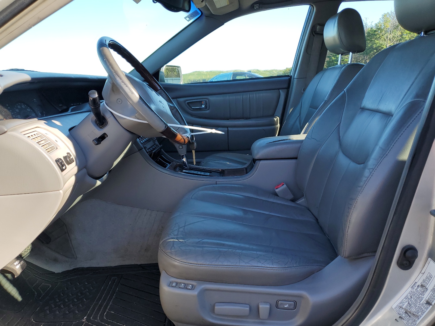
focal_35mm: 26
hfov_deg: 67.3
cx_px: 218
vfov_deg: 53.1
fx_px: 327
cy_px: 163
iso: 50
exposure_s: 1/455
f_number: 1.5
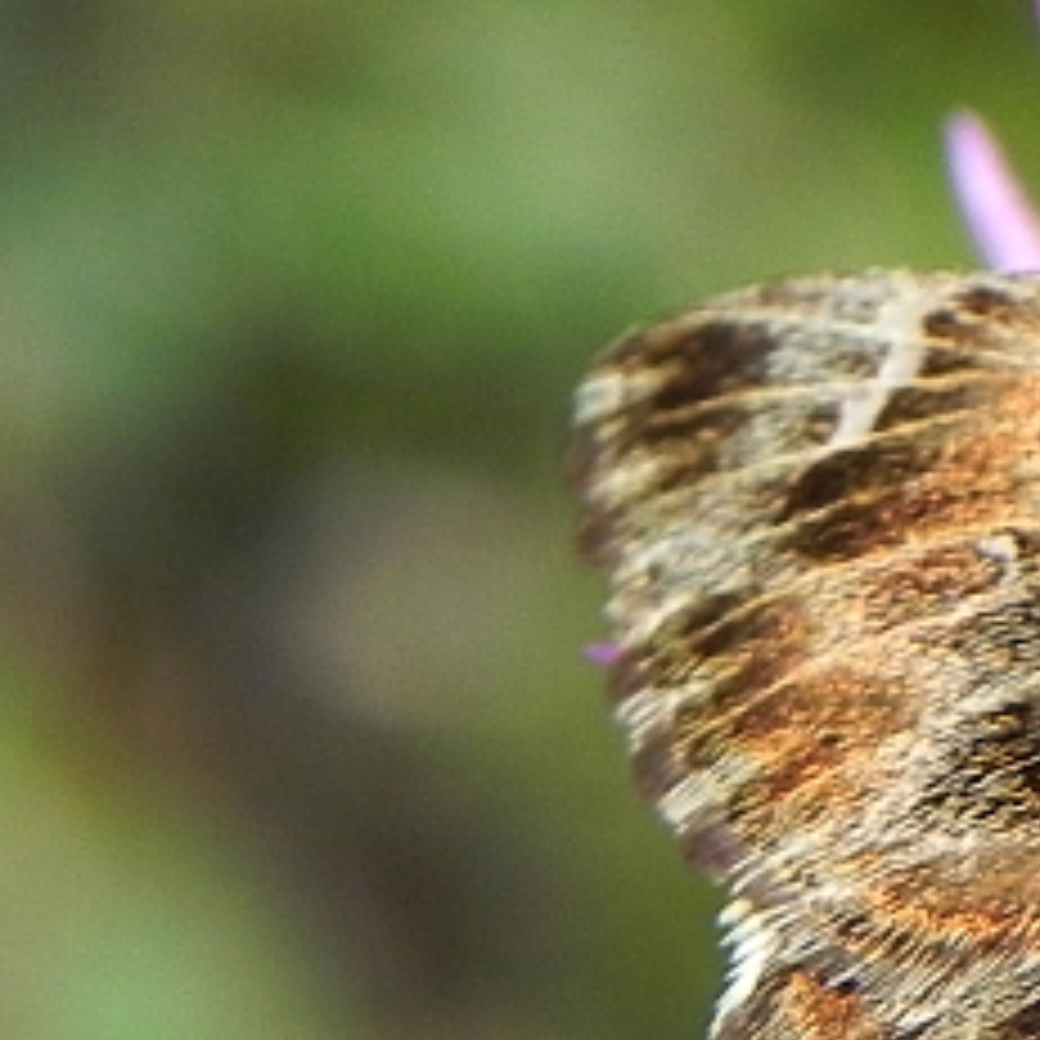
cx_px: 1949
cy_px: 792
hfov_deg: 4.2
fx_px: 14004
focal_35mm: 412
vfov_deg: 4.3
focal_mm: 18.8
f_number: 4.5
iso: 160
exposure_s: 1/635
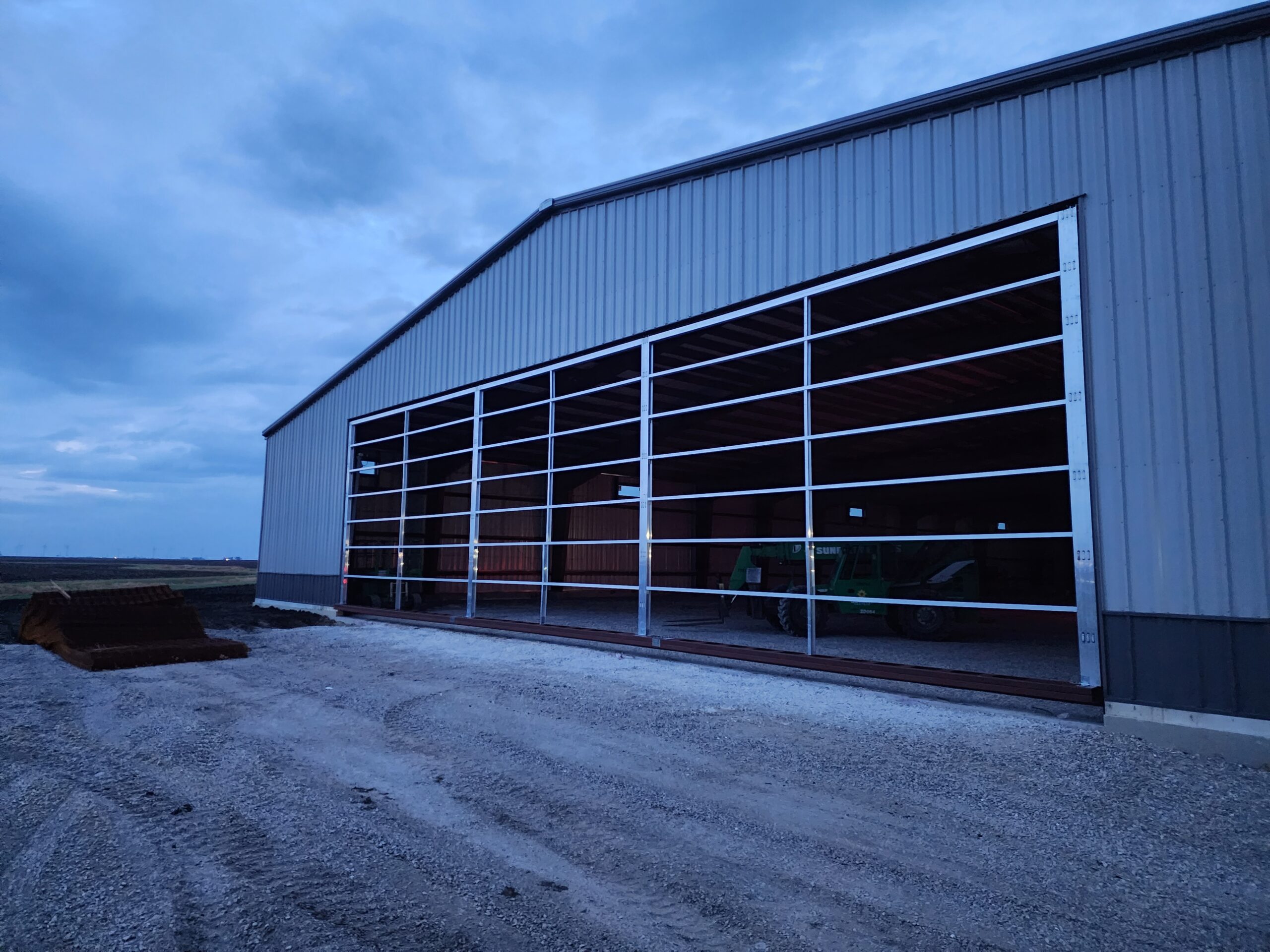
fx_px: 844
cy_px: 476
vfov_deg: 58.9
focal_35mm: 23
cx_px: 635
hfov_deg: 73.9
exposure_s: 1/20
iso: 1600
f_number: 1.8
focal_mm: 6.4
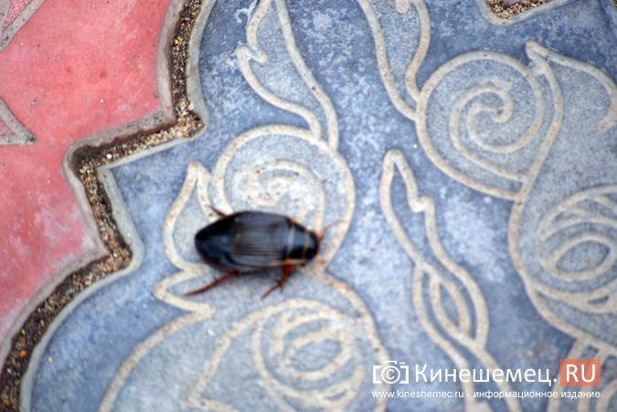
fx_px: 5141
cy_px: 206
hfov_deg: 6.9
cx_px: 308
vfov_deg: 4.6
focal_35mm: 300
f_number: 5.6
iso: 400
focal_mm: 200
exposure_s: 1/500
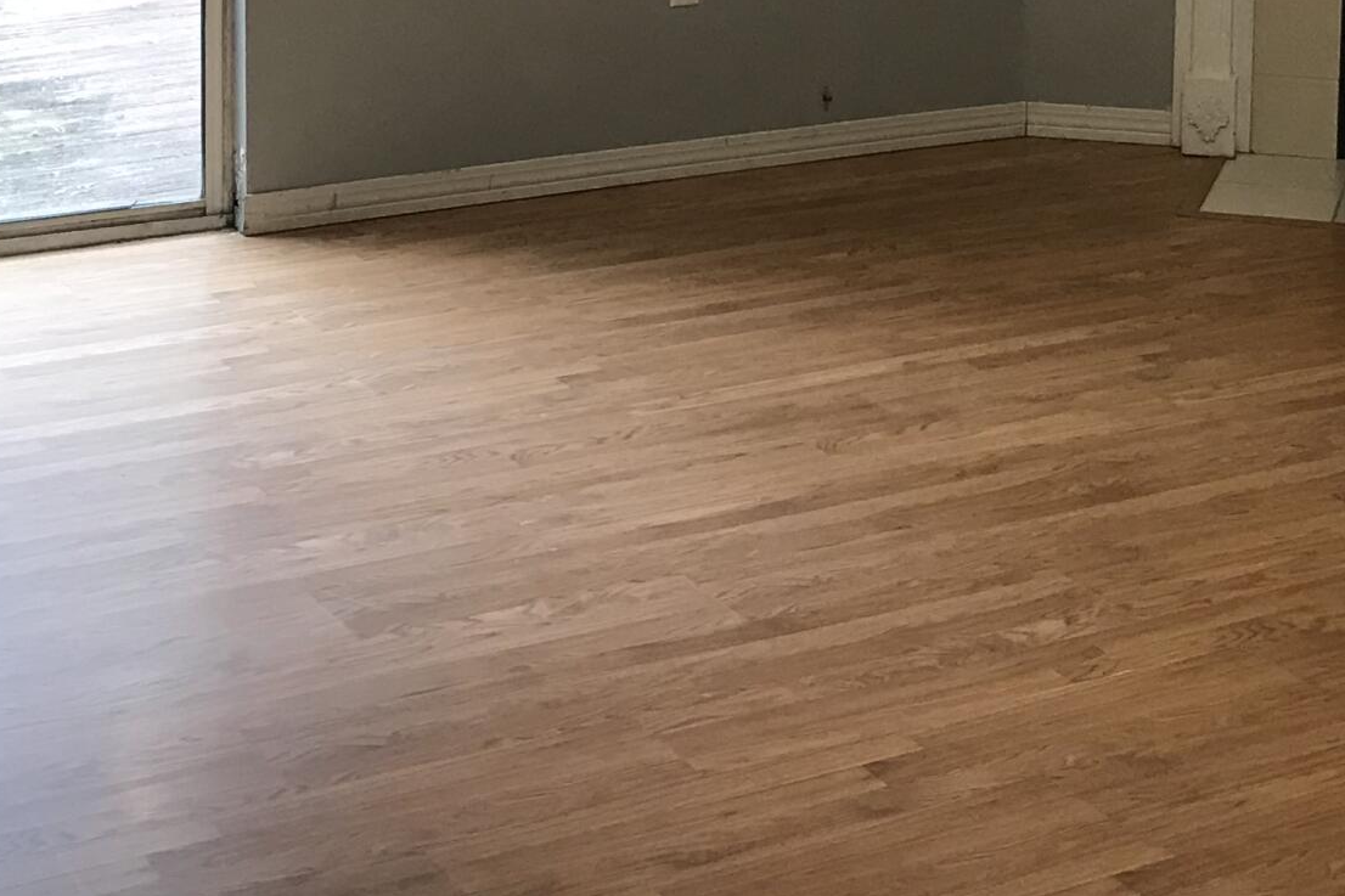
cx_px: 933
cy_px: -115
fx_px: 2951
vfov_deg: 16.7
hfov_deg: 25.5
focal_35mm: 79
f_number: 1.8
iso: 40
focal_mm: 3.99
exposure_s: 1/24
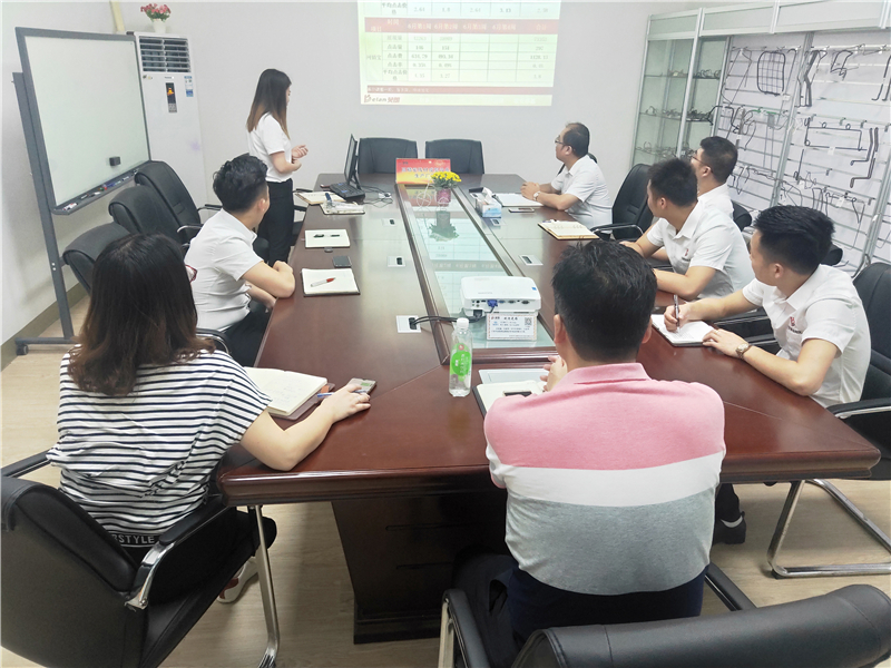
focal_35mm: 23
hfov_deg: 73.9
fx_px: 592
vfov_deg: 58.9
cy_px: 334
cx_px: 446
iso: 522
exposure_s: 1/50
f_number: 1.7
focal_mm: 3.97
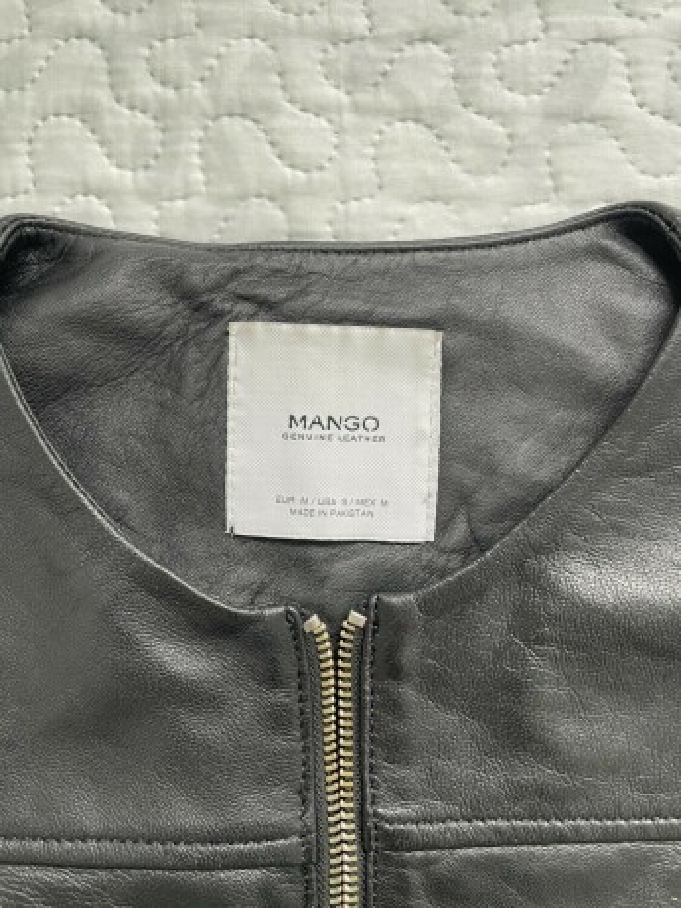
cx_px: 340
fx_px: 682
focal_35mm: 26
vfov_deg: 67.3
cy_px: 454
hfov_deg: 53.1
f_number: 1.6
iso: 125
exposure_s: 1/60
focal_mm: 4.2
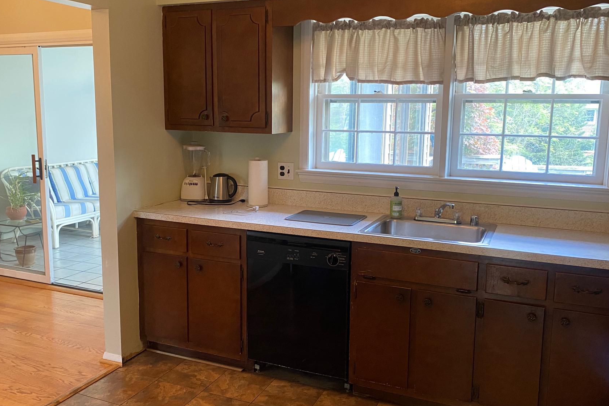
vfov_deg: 40.0
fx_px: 558
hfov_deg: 57.2
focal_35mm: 33
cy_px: 201
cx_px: 300
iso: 160
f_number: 1.8
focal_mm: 4.25
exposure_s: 1/60
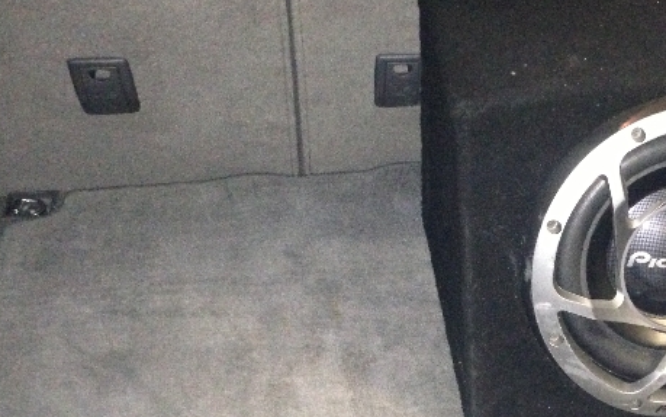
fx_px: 1107
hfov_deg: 32.8
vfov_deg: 21.1
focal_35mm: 61
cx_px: 509
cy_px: 305
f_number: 2.4
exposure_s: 1/16
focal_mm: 4.13
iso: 640
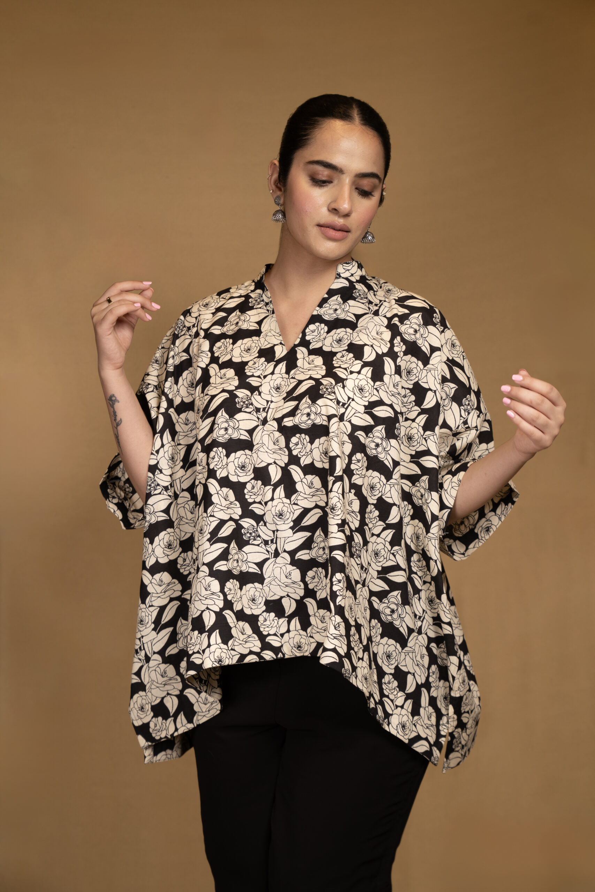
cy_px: 446
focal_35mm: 70
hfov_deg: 19.5
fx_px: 1735
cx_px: 298
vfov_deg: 28.8
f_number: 4.5
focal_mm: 70
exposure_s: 1/100
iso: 1000
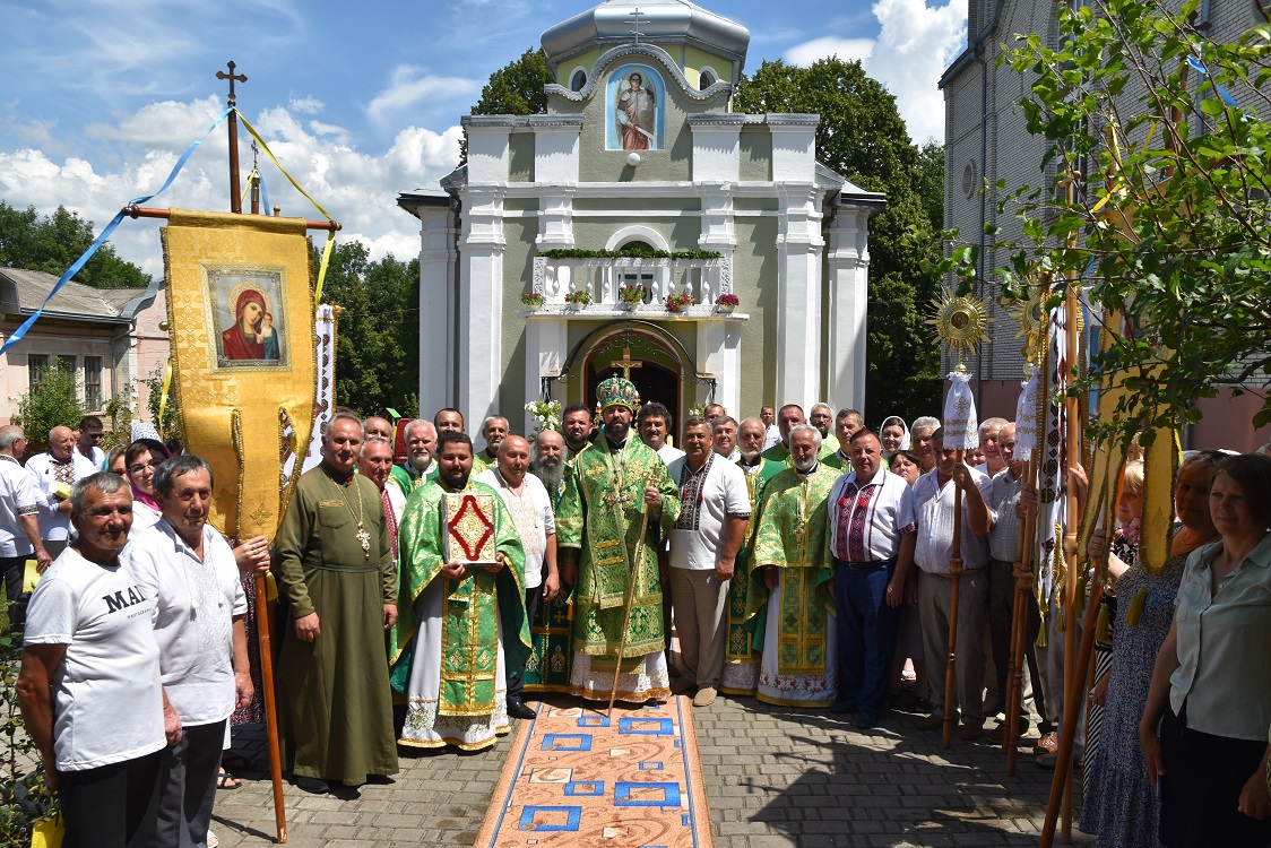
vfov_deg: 48.0
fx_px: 953
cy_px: 424
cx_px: 636
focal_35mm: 27
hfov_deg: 67.4
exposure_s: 1/320
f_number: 8
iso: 100
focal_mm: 18
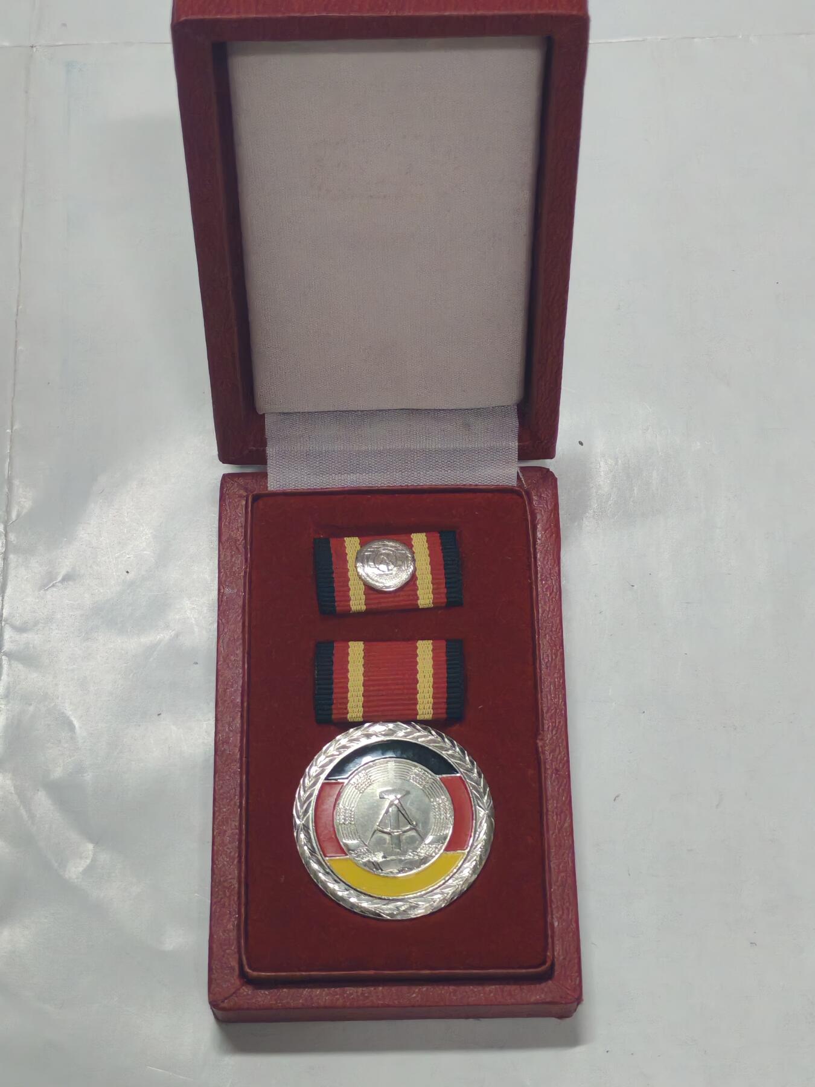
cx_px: 408
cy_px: 544
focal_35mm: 68
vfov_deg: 28.6
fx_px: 2135
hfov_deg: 21.6
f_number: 1.95
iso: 640
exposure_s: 1/33
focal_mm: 5.52
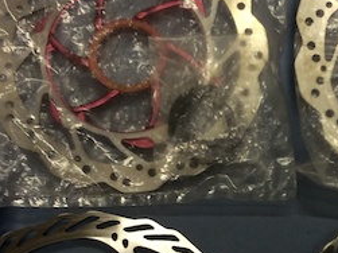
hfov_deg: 19.1
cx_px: 257
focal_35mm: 102
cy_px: 199
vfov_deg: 14.4
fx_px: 995
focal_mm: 3.3
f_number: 2.4
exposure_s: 1/24
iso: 50
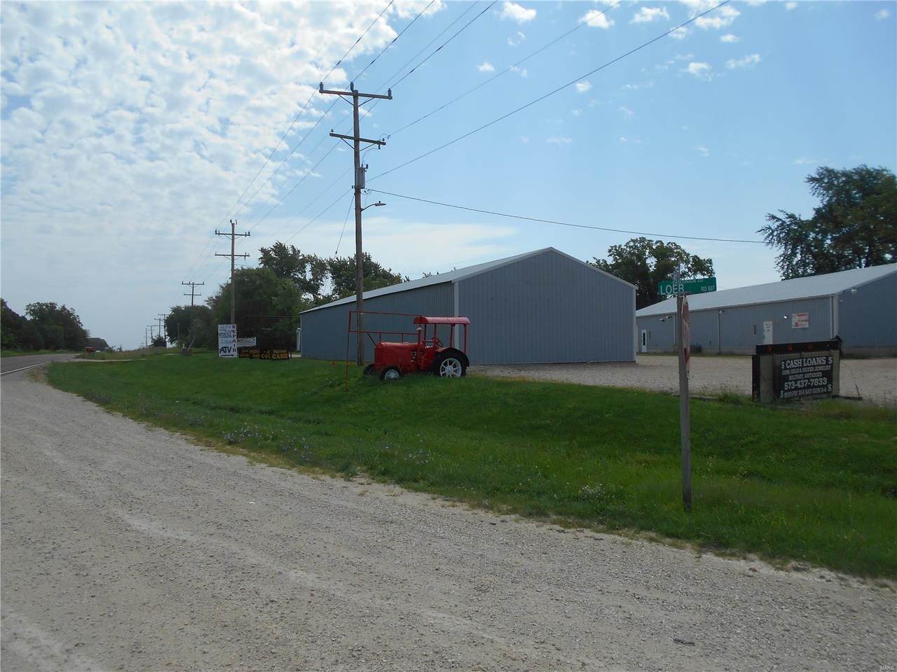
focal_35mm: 26
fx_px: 674
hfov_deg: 67.3
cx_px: 448
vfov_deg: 53.1
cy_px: 336
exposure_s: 1/320
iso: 80
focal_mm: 4.6
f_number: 8
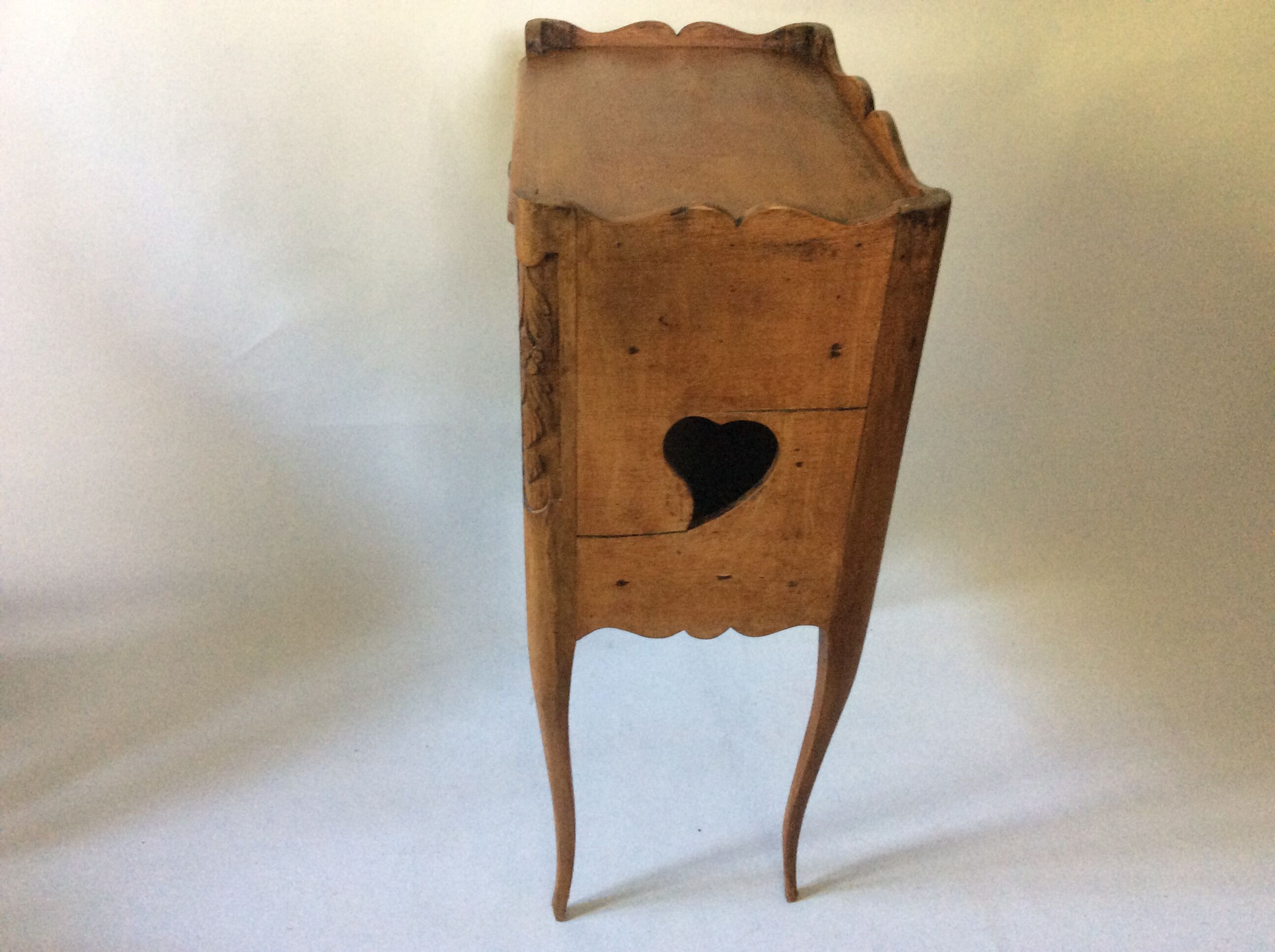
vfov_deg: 44.1
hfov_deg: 56.9
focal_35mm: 32
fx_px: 1177
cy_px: 476
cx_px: 638
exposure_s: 1/25
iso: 200
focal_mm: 3.3
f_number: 2.4
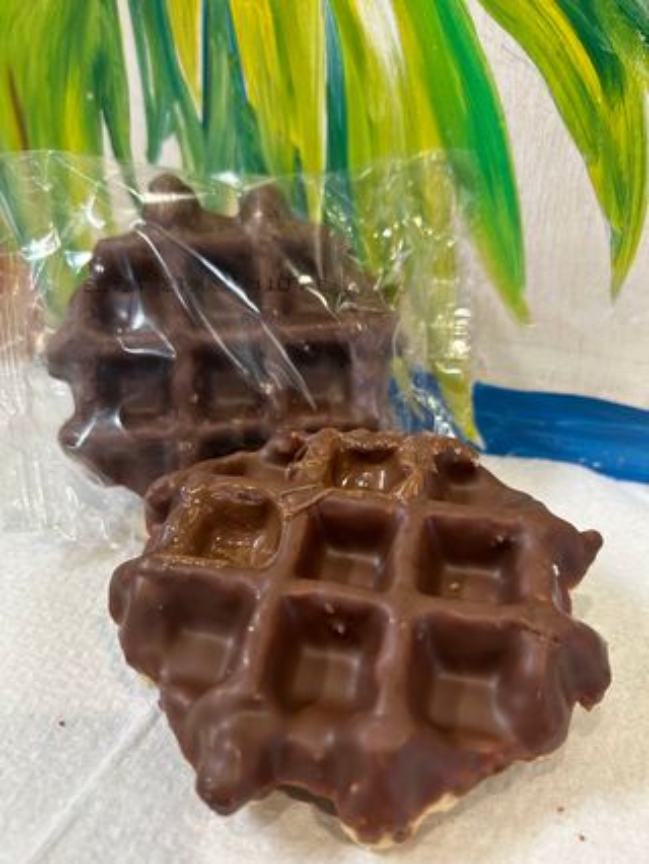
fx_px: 649
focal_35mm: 26
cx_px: 324
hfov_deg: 53.1
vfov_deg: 67.3
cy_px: 432
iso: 125
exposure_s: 1/100
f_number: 1.5
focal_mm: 5.7
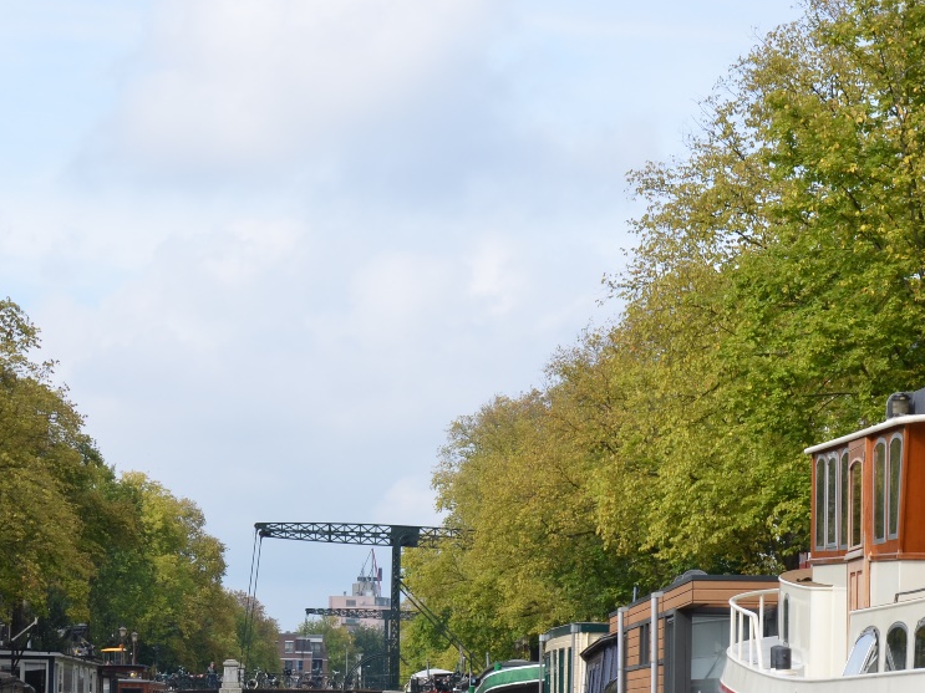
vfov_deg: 11.9
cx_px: 233
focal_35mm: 124
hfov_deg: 15.8
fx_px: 3313
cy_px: 602
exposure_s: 1/250
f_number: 8
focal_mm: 40
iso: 160
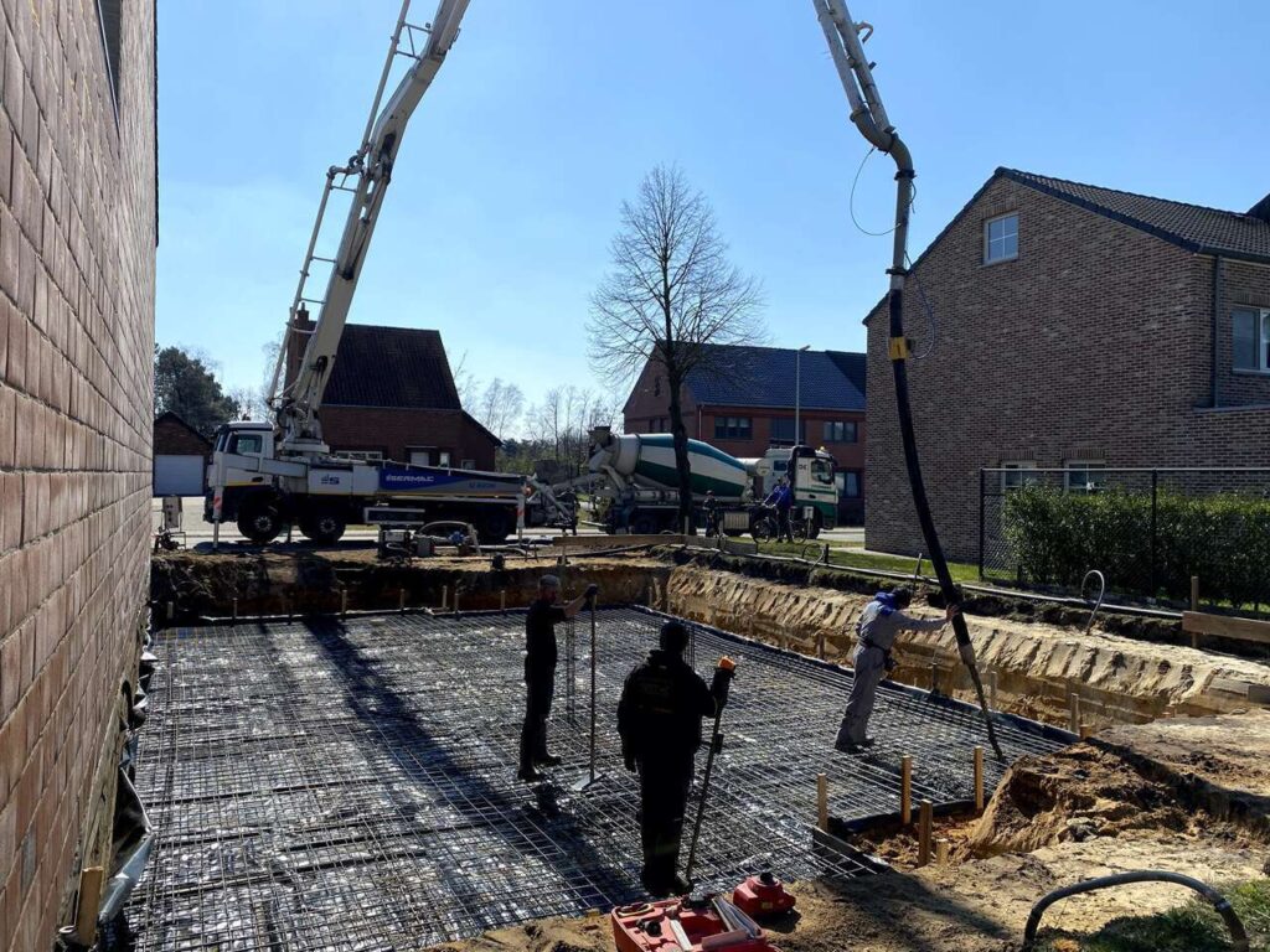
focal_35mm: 26
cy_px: 476
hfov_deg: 67.3
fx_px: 954
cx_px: 635
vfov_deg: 53.1
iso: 32
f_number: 1.8
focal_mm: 4.25
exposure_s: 1/4831
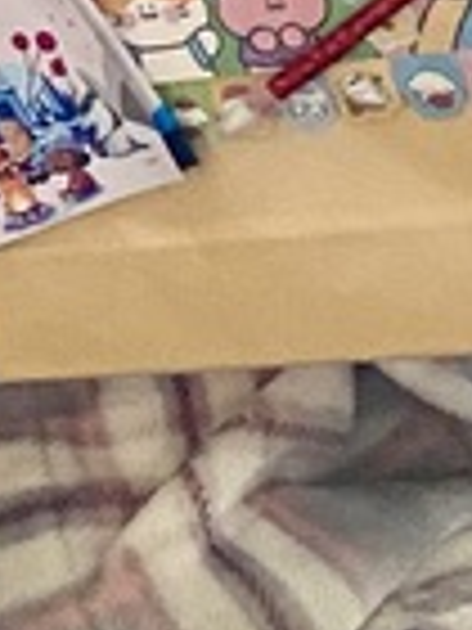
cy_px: -270
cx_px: -553
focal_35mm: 190
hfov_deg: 7.4
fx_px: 3454
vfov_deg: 10.1
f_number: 1.8
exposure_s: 1/30
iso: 640
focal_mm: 4.25
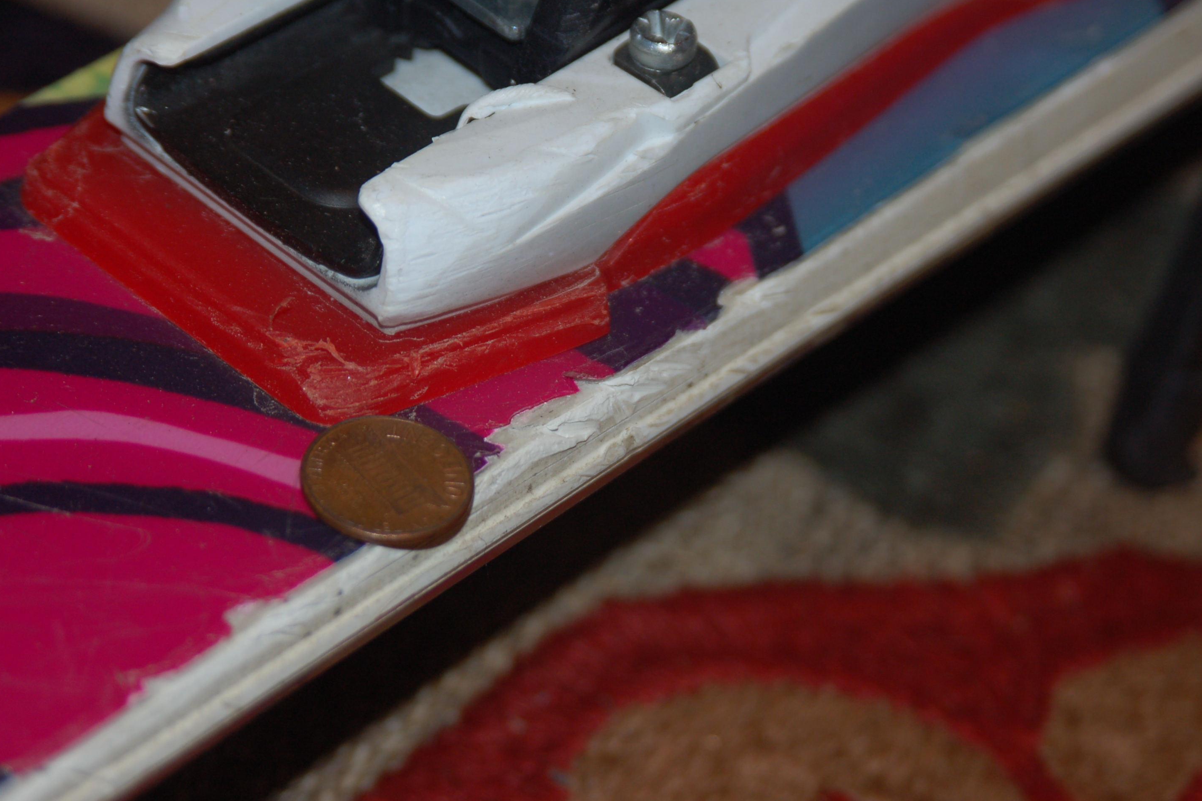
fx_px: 5527
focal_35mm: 166
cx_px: 576
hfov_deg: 12.4
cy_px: 402
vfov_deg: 8.3
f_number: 4.5
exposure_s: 1/60
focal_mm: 105
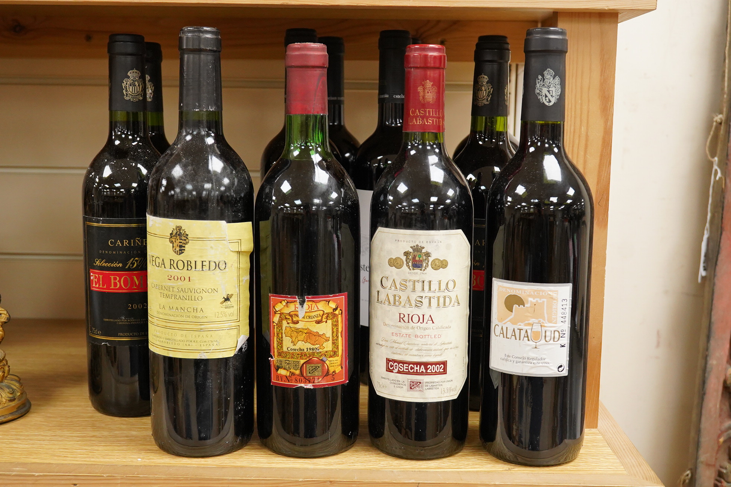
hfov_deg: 43.6
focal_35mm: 45
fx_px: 914
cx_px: 366
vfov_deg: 29.9
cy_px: 244
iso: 2500
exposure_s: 1/160
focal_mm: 30
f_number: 5
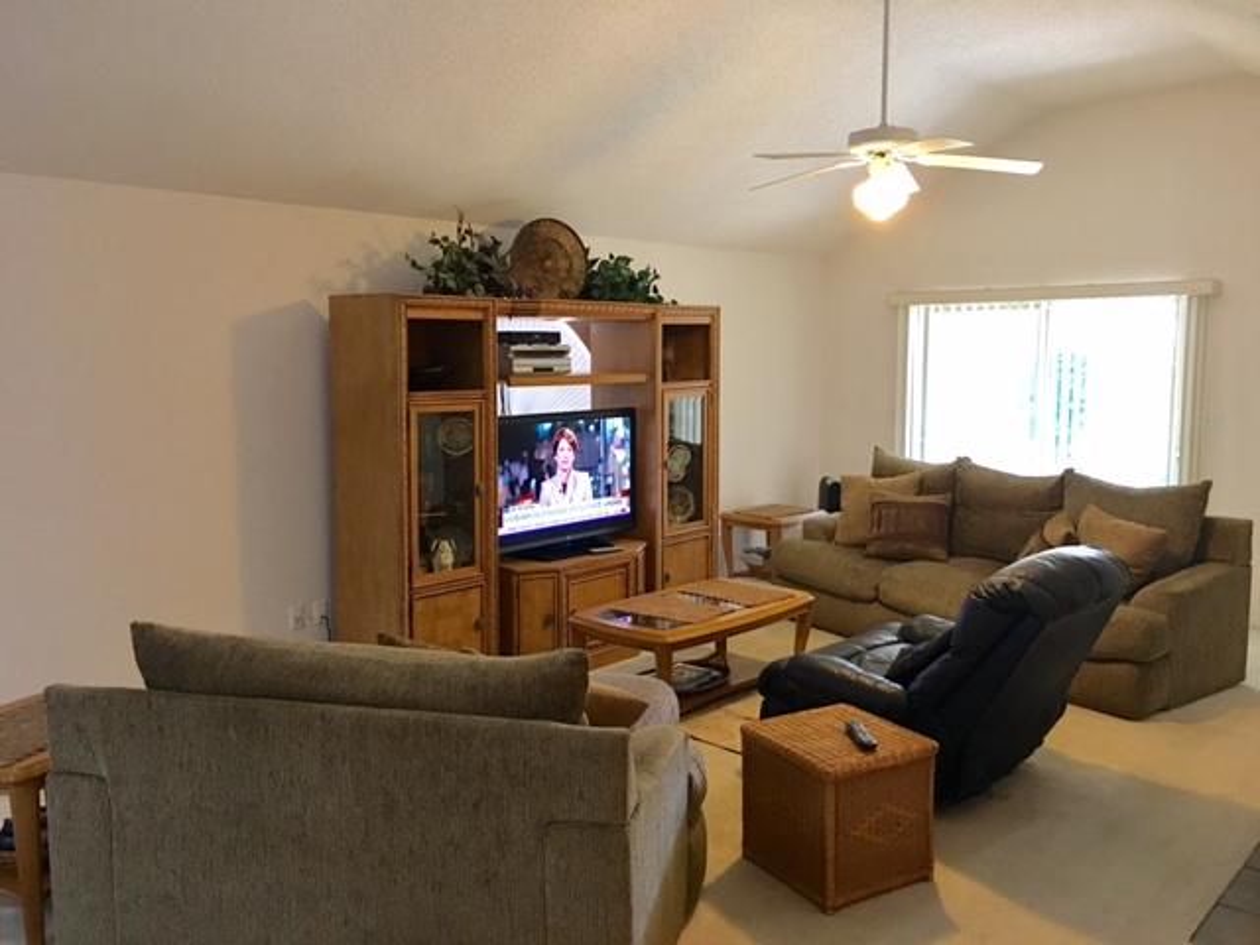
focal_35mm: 29
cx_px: 630
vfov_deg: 48.2
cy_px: 472
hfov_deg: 61.7
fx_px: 1056
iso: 64
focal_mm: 4.15
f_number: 2.2
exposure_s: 1/15
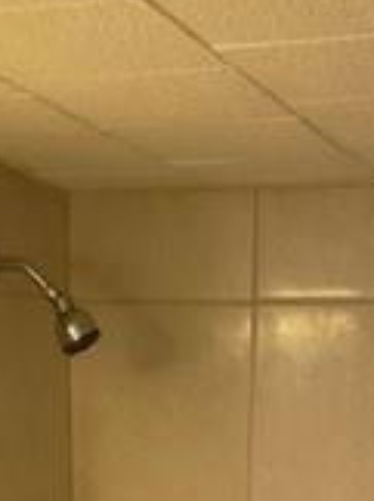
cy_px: 956
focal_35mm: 103
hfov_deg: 14.3
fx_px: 1488
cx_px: 198
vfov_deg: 15.7
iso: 125
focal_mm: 4.2
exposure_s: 1/60
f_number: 1.6
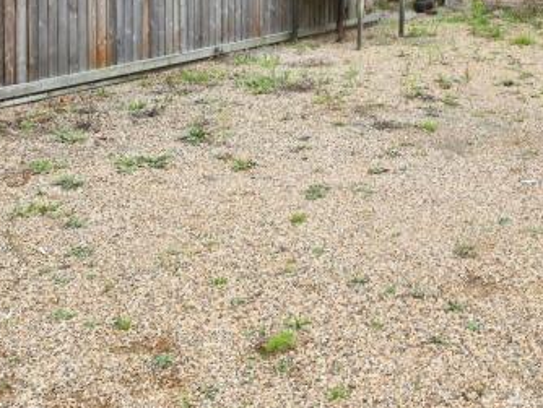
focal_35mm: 56
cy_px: -103
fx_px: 879
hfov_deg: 33.5
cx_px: 416
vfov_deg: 23.5
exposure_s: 1/800
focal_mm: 19
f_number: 5.6
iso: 640
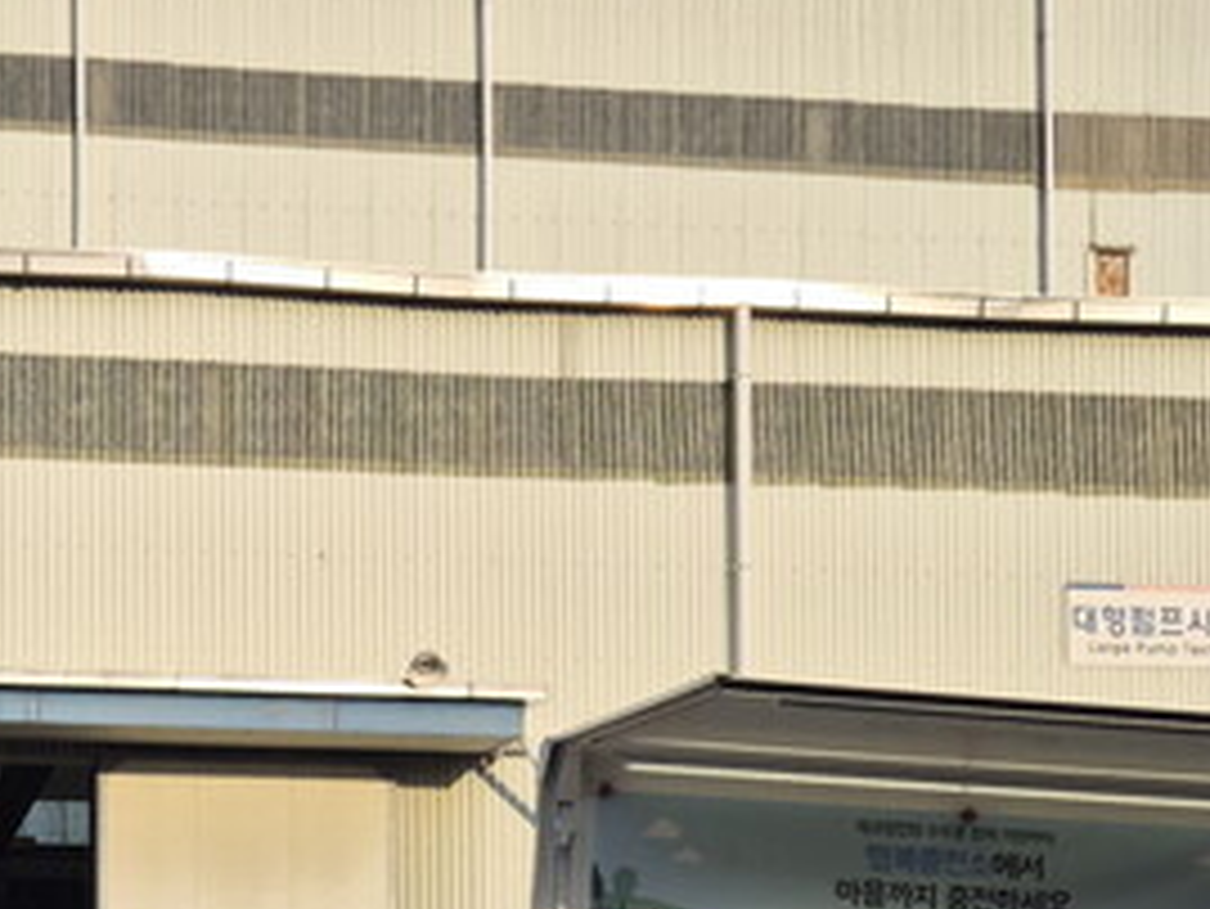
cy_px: 1017
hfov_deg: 23.6
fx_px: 2868
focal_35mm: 82
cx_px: 288
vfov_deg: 17.4
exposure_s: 1/1880
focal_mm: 5.4
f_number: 1.8
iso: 25
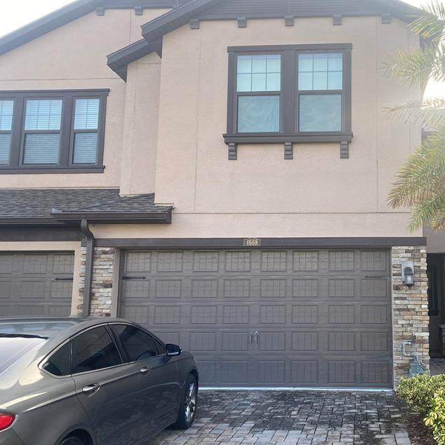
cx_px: 341
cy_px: 236
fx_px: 538
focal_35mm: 37
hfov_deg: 43.3
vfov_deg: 44.9
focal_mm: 4.25
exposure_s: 1/405
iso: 32
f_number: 1.8
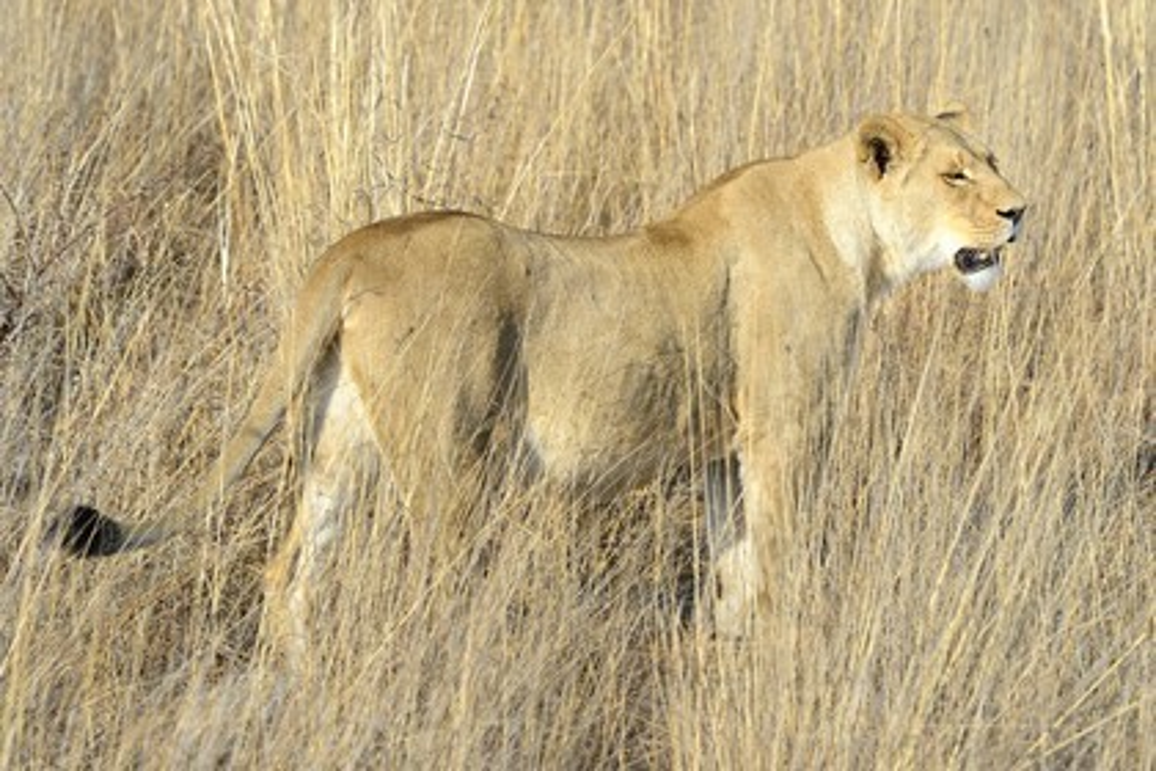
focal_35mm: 195
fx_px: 6261
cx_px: 578
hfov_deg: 10.5
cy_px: 386
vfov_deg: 7.0
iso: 400
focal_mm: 195
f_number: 8
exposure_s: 1/800
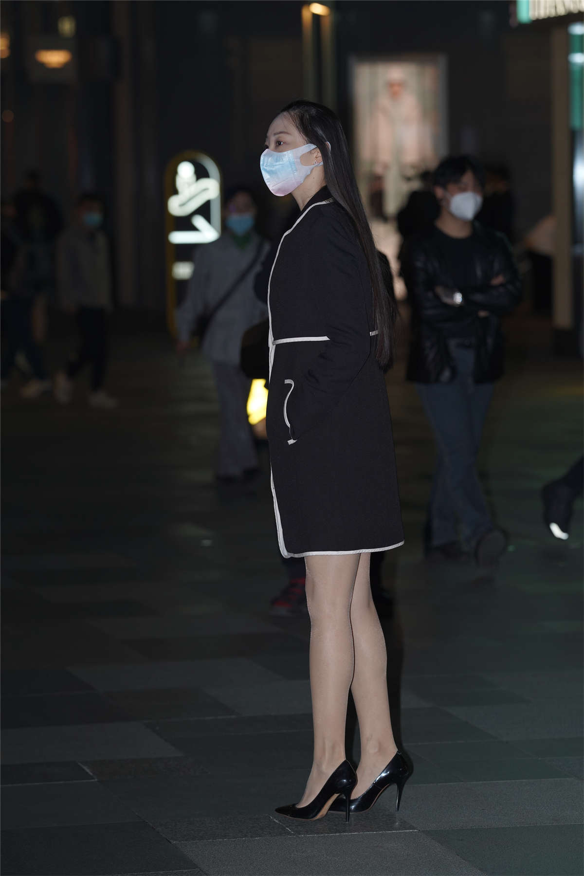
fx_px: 3285
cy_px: 438
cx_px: 292
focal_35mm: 135
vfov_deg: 15.2
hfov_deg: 10.2
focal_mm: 135
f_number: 4
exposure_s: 1/200
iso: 500
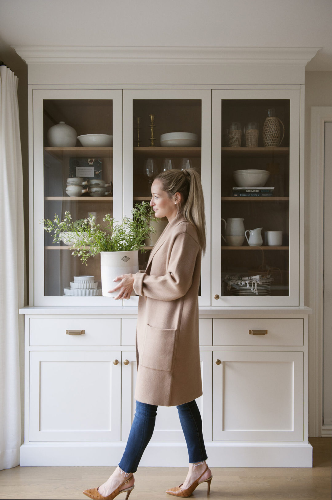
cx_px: 166
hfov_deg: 37.8
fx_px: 485
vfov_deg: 54.5
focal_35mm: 35
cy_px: 250
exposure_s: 1/160
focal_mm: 35
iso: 800
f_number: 4
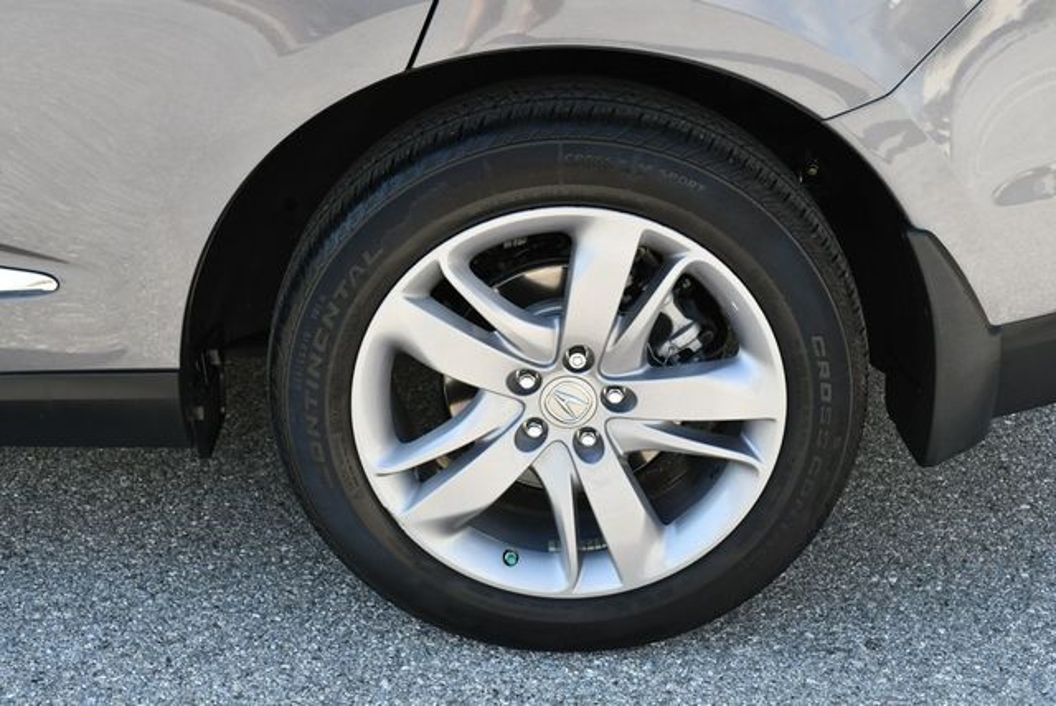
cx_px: 528
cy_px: 353
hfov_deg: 34.5
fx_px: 1703
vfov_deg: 23.4
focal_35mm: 58
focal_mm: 29
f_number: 5.6
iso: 220
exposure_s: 1/250
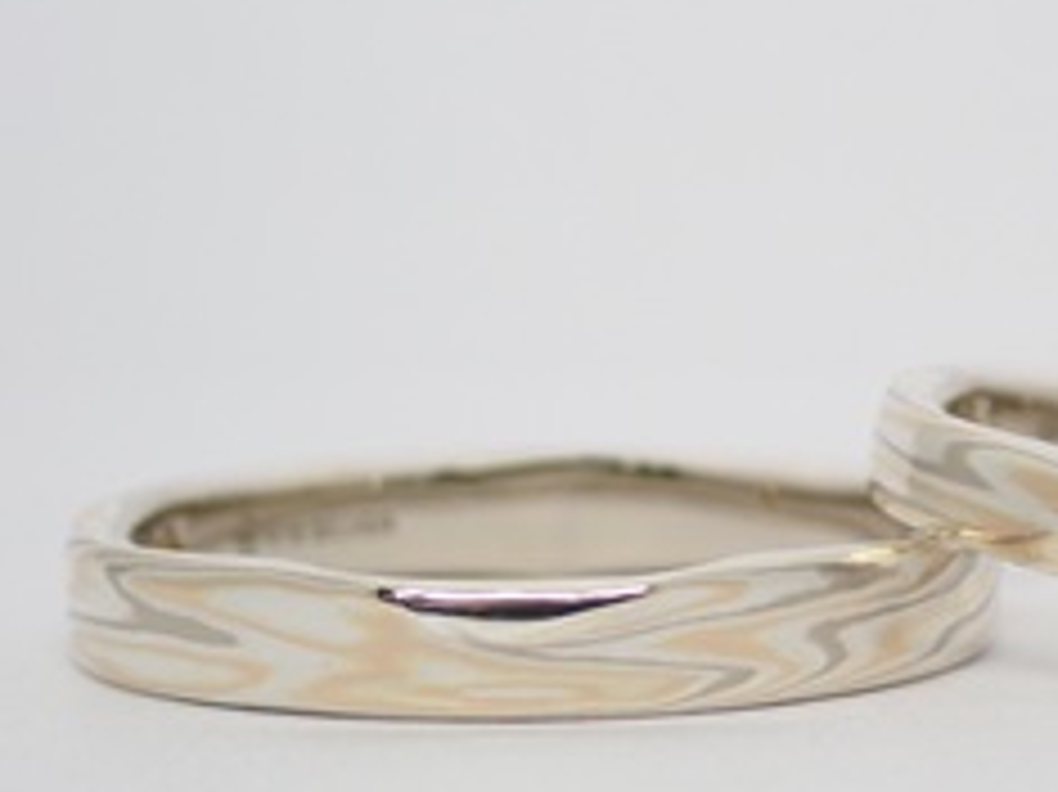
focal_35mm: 157
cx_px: 855
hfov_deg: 12.5
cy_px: 547
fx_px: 4796
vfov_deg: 9.4
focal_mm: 14.62
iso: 200
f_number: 4.3
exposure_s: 1/125
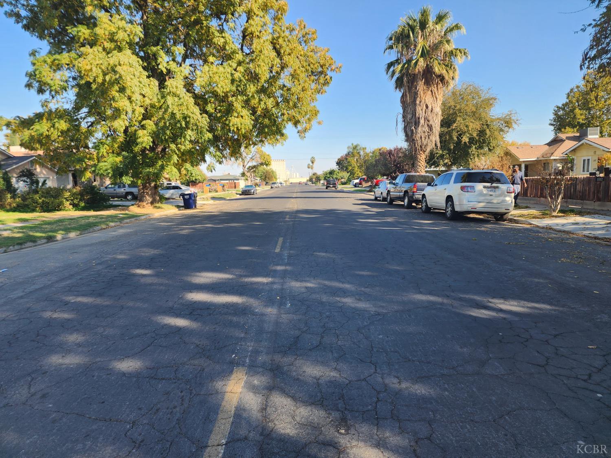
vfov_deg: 58.9
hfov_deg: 73.9
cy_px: 229
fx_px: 406
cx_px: 306
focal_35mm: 23
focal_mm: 6.4
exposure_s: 1/362
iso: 12
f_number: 1.8
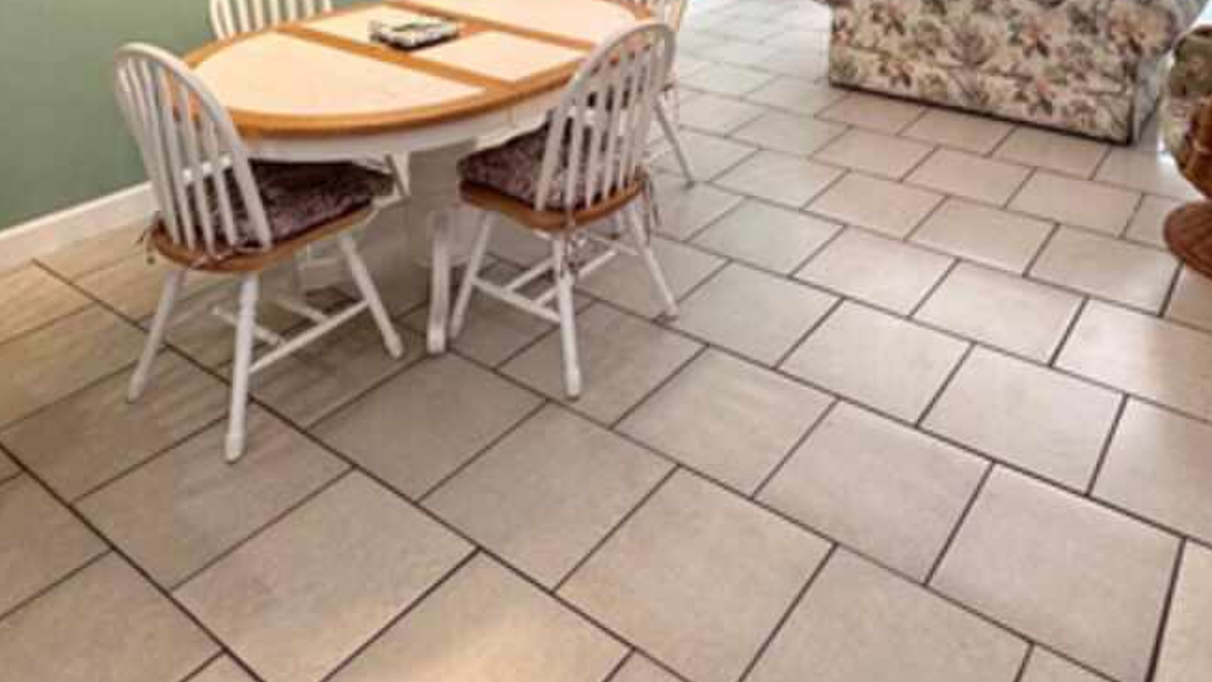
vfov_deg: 33.4
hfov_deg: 63.3
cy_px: -88
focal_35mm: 30
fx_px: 964
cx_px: 769
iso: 64
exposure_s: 1/120
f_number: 2.2
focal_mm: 2.22
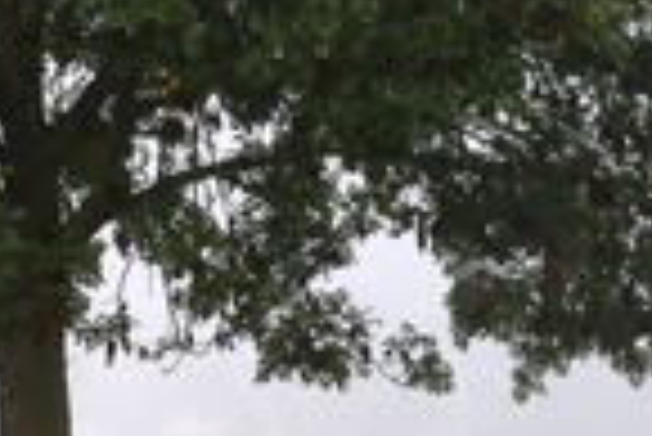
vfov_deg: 6.8
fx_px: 3680
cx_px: -43
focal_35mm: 203
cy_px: 220
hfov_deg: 10.0
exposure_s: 1/125
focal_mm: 70
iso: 200
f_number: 9
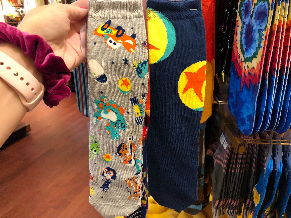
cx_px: 146
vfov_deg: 49.7
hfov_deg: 63.4
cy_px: 109
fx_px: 235
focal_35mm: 28
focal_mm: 3.99
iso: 100
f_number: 1.8
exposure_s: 1/13
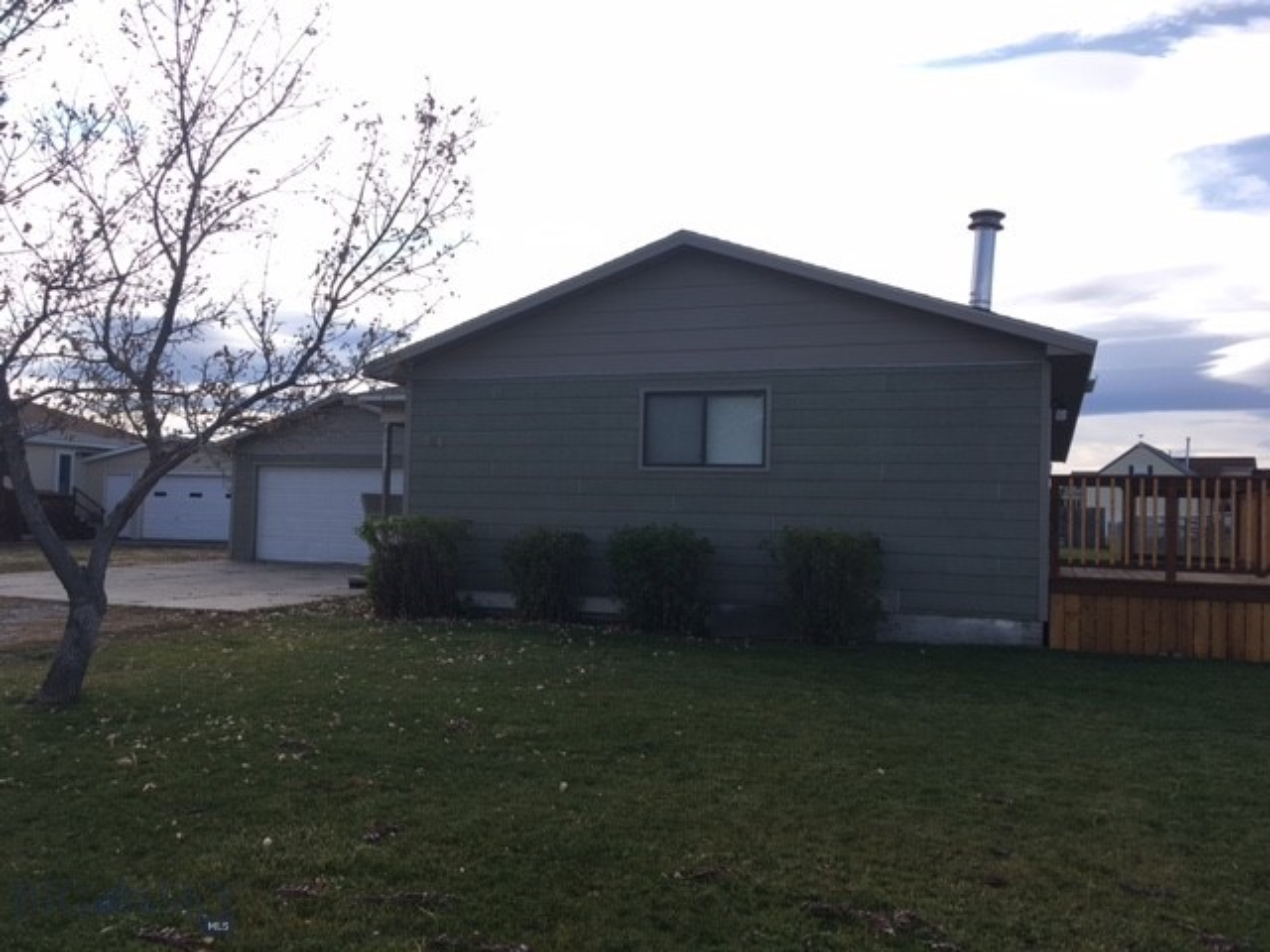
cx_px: 635
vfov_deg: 48.2
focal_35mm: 29
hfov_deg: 61.7
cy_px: 476
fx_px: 1064
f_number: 2.2
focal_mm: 4.15
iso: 25
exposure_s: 1/1012
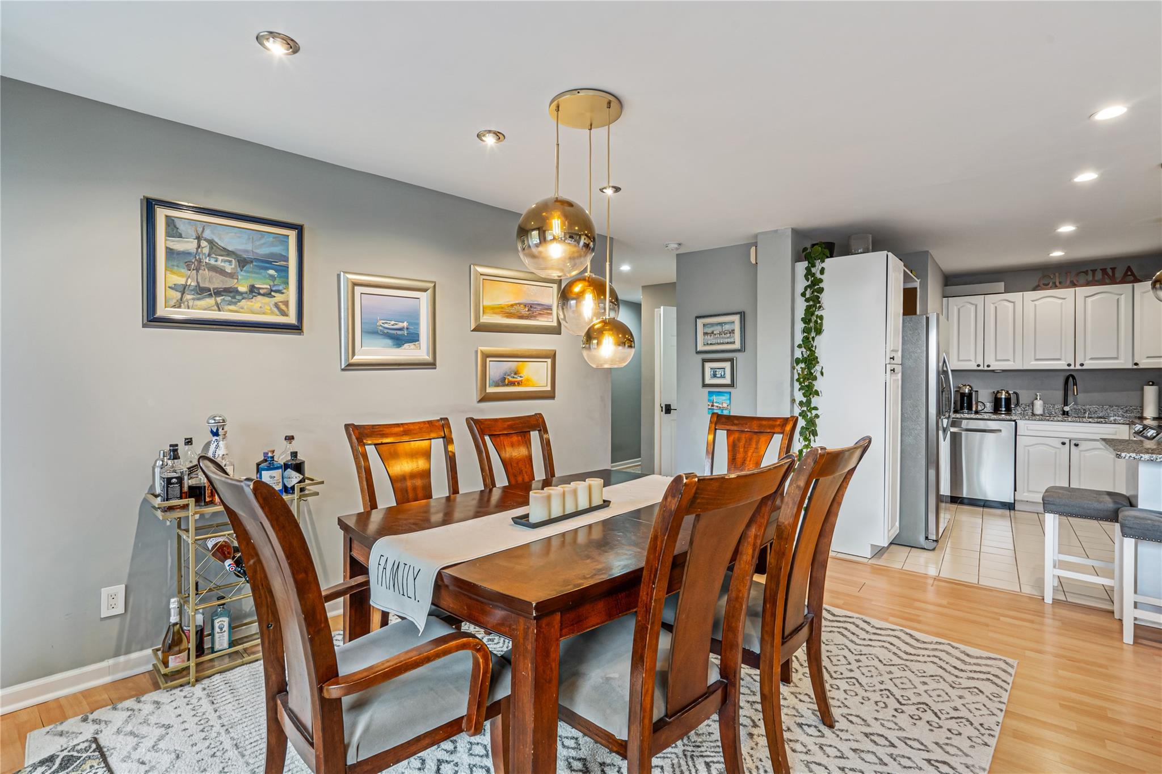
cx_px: 581
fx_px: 516
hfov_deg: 96.7
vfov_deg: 73.7
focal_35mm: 16
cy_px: 387
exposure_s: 1/4
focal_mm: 16
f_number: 10
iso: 800
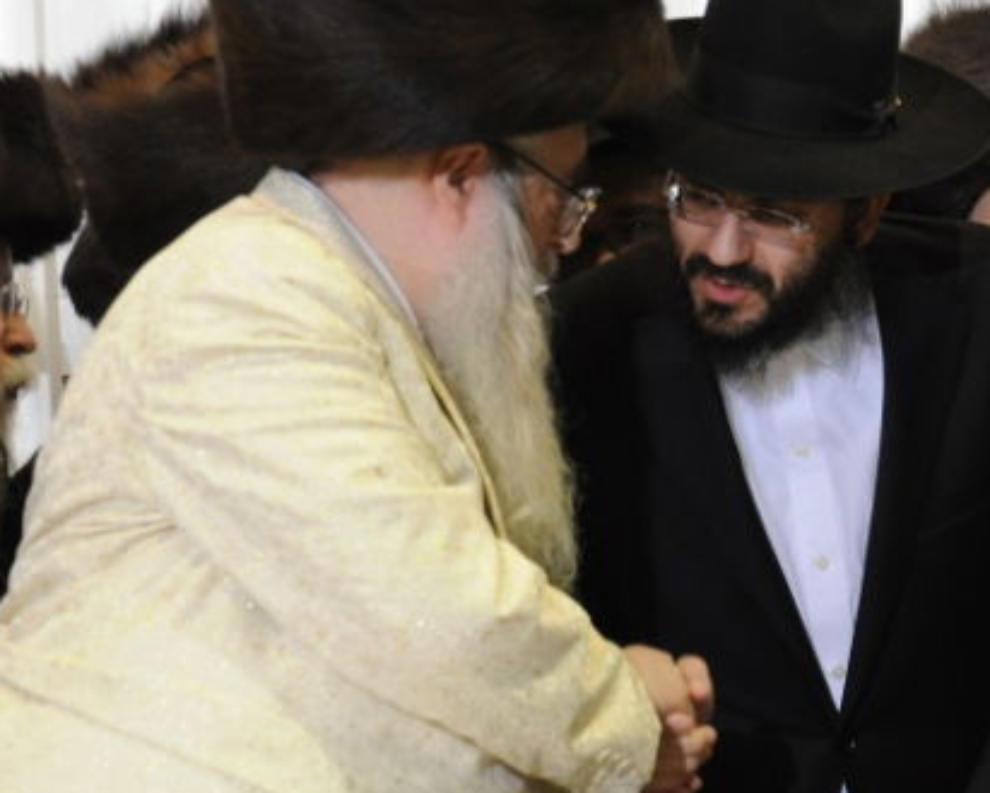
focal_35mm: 543
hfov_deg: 3.6
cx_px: 841
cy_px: 371
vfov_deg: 2.9
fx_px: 15919
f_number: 5
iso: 800
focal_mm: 155
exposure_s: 1/80
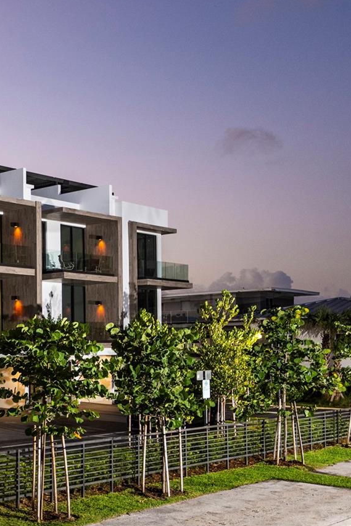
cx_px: -160
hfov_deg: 22.8
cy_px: 325
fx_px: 719
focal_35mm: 49
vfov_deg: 39.9
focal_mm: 20.5
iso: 1000
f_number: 2.8
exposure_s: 1/125
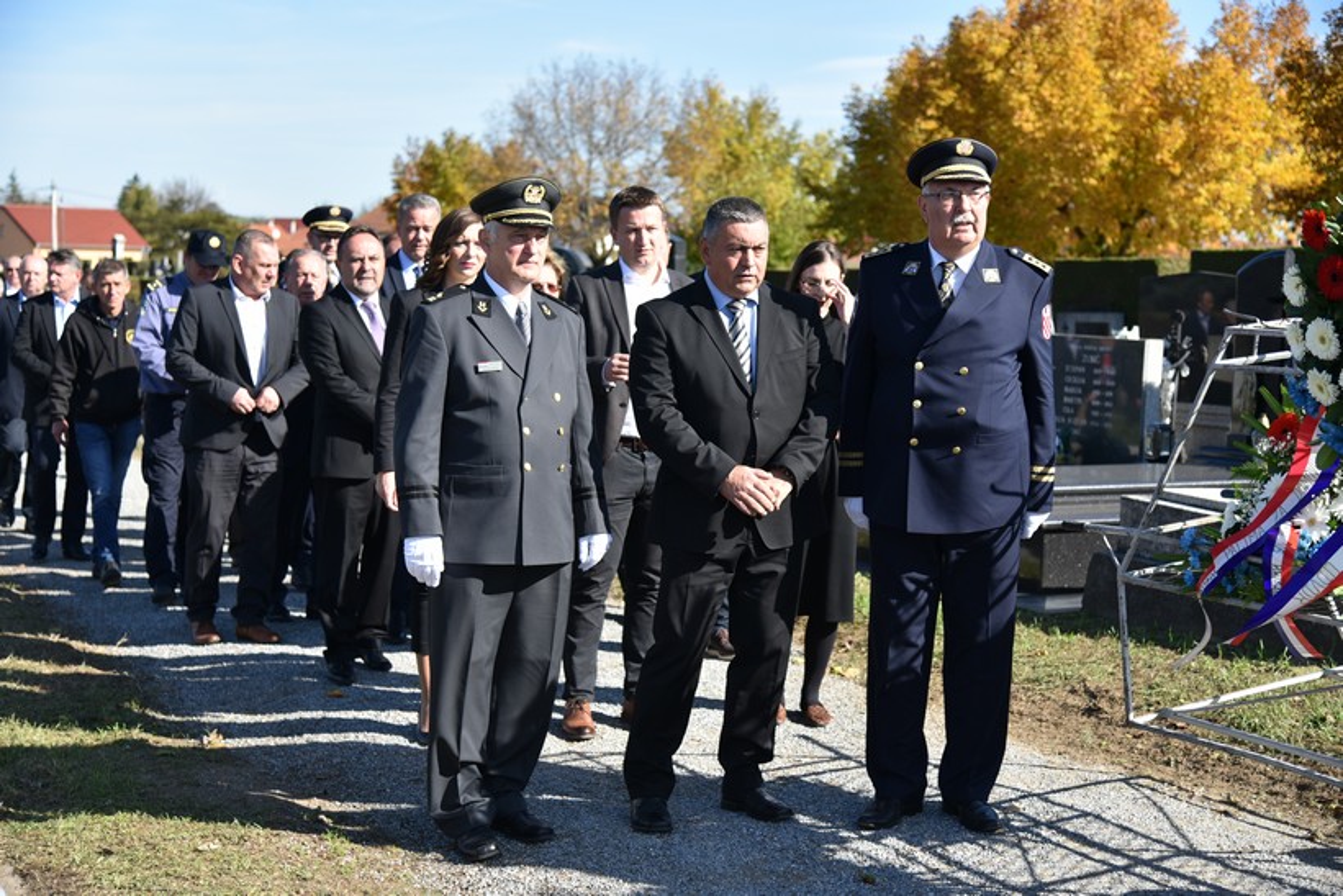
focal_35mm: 52
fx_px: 1940
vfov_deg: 26.0
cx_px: 672
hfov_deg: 38.2
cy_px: 448
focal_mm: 52
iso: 320
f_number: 4
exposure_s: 1/1600
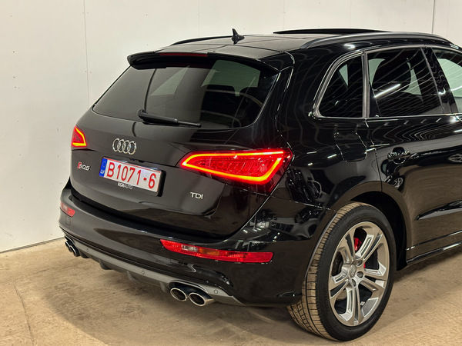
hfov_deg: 39.7
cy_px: 173
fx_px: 641
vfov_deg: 30.3
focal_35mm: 48
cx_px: 231
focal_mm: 6.86
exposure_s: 1/33
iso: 320
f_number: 1.78
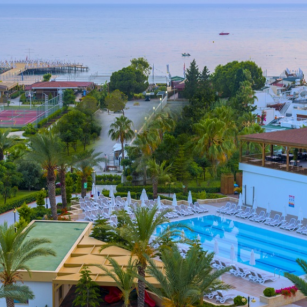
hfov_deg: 19.5
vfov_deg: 19.5
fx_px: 893
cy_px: 134
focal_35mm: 89
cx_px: 118
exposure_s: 1/40
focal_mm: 50
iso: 320
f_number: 4
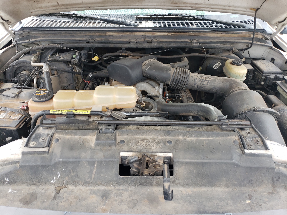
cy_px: 108
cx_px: 144
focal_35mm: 26
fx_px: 216
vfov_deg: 53.1
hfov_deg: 67.3
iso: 50
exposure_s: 1/385
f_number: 1.5
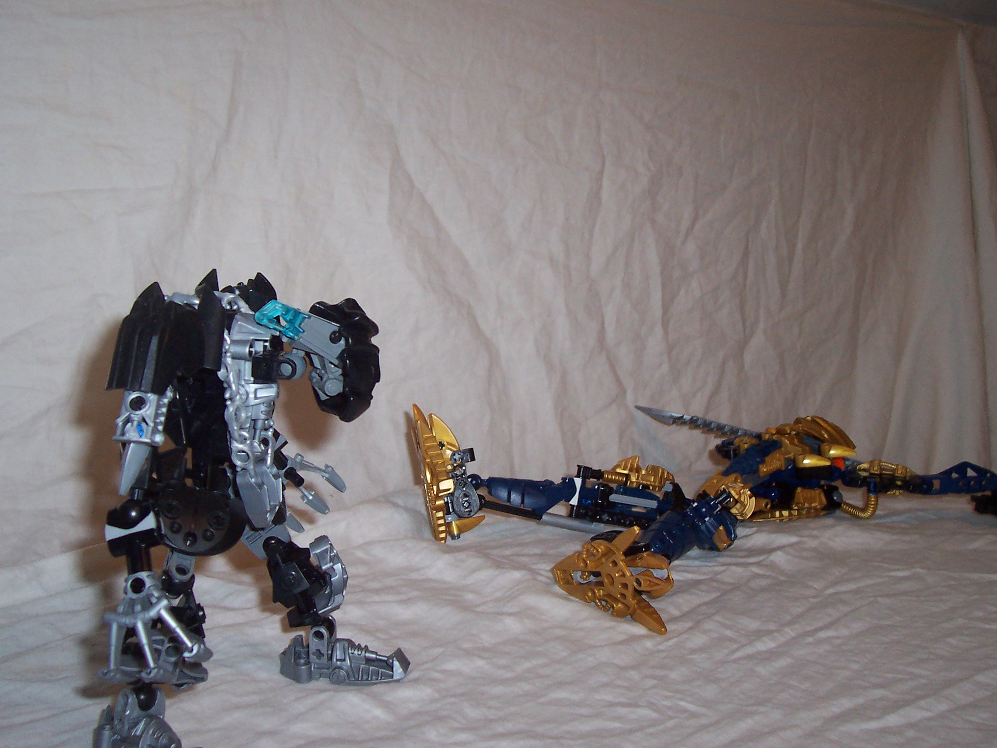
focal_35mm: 37
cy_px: 374
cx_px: 498
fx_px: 1066
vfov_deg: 38.7
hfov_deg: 50.1
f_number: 2.8
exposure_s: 1/60
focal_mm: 5.6
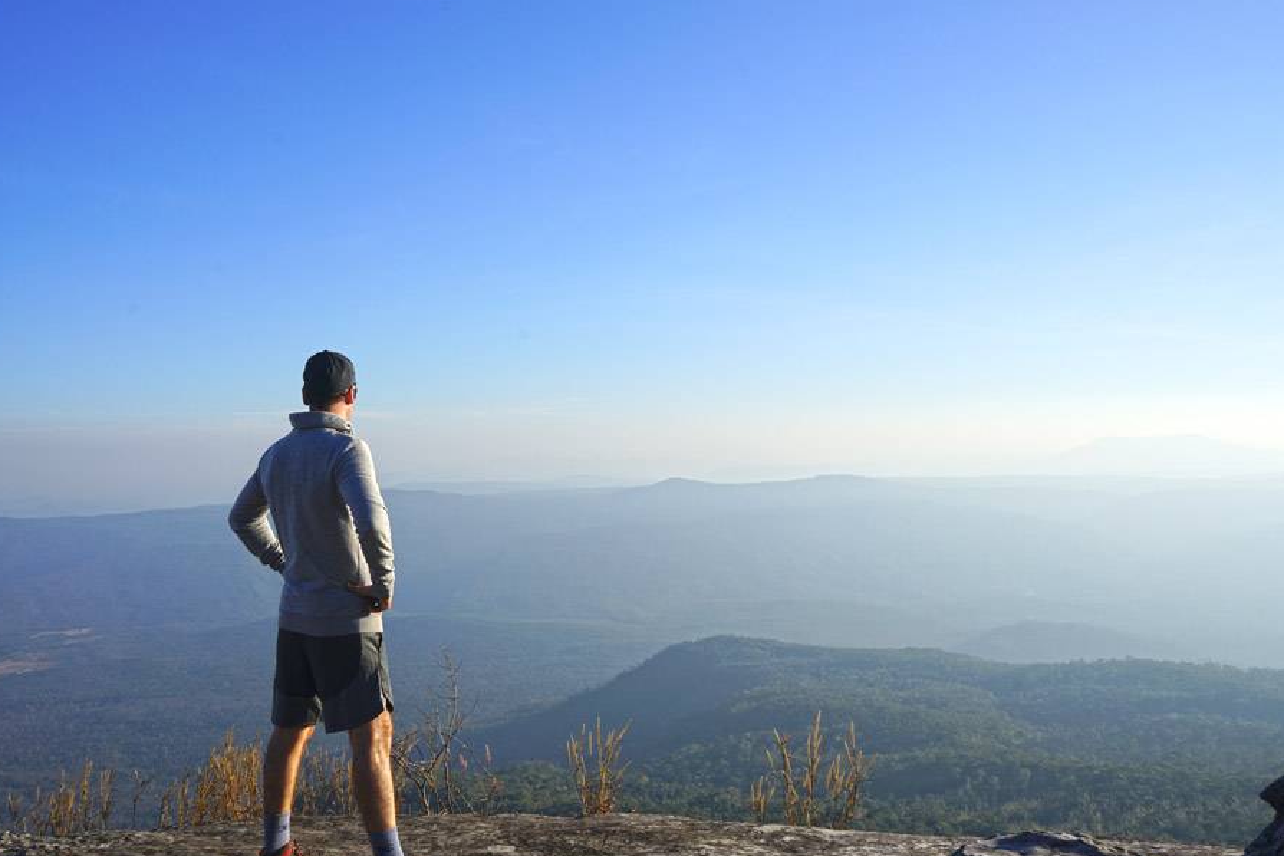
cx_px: 622
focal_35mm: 31
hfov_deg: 60.3
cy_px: 451
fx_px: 1106
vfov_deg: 42.3
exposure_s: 1/200
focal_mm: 28
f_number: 11
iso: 100
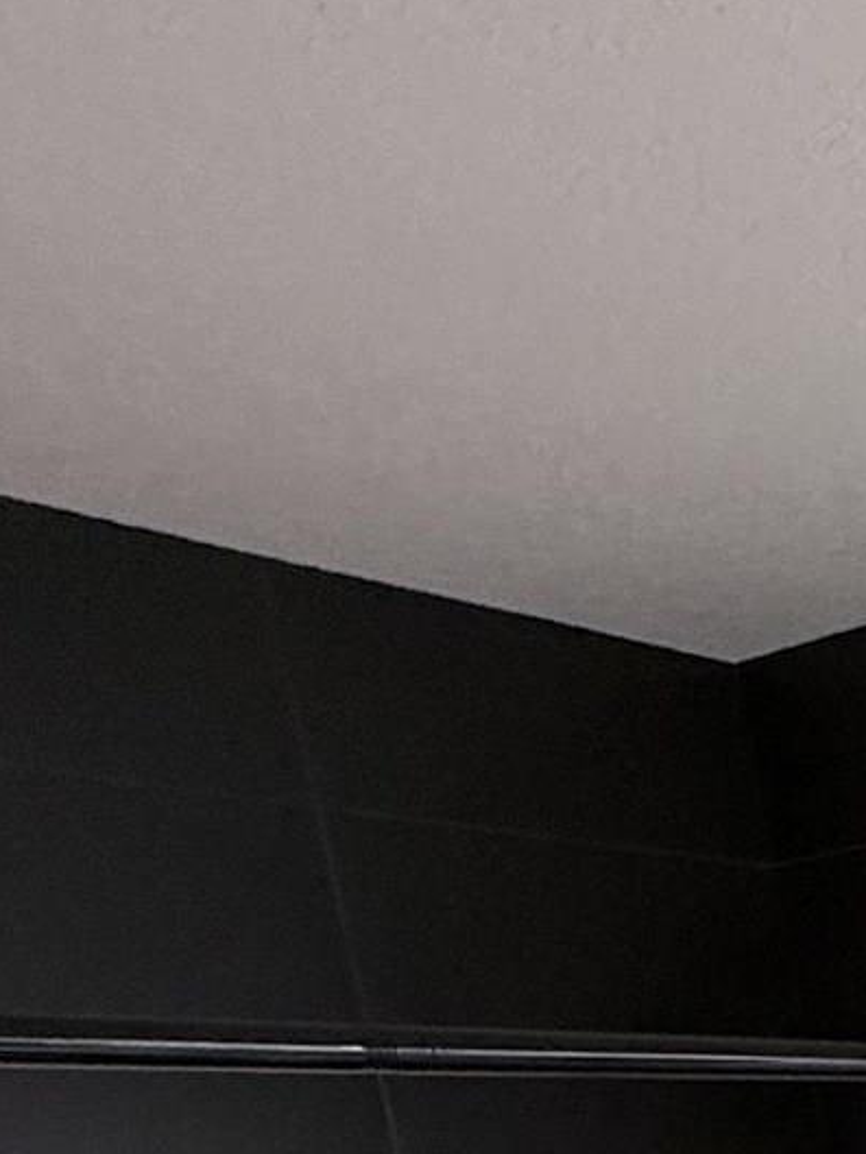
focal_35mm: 61
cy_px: 1730
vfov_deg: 24.6
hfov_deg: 17.8
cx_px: 1671
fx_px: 2034
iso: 200
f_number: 2.2
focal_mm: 2.22
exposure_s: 1/60
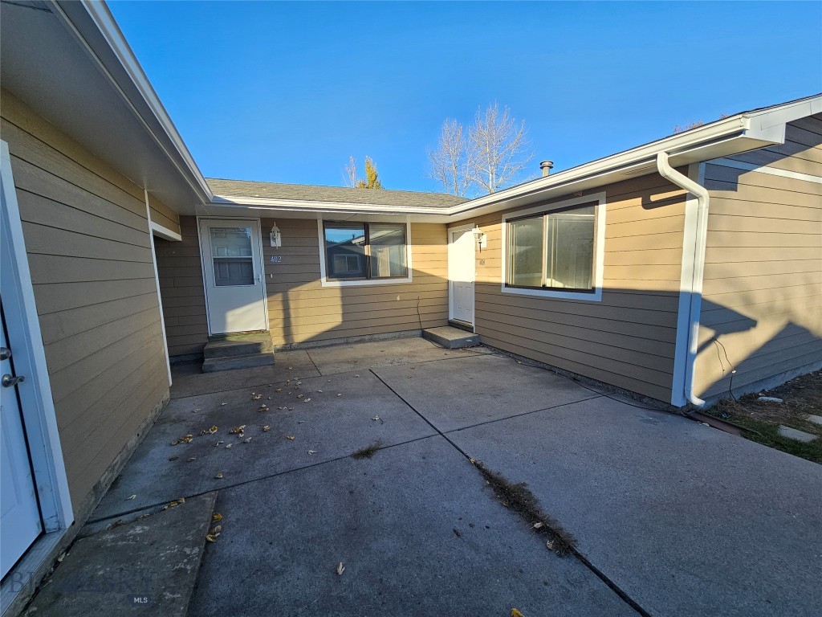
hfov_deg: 106.2
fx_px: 309
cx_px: 411
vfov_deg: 89.9
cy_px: 308
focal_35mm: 13
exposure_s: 1/809
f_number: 2.2
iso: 64
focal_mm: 2.2
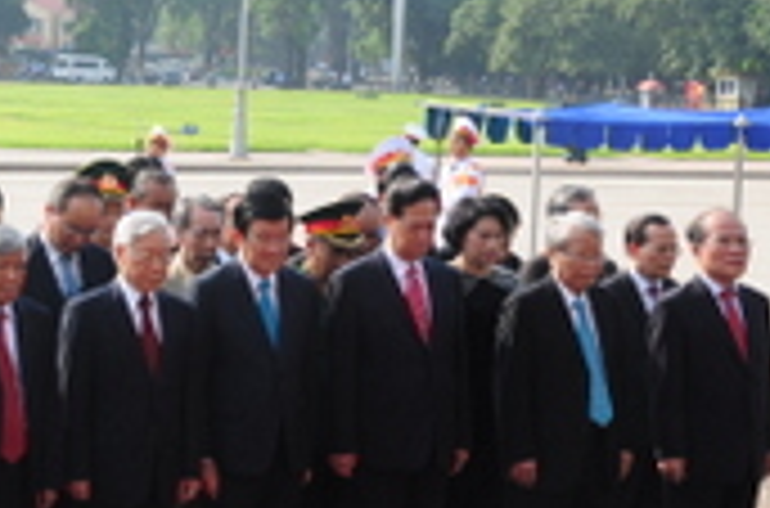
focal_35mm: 123
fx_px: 2624
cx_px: -144
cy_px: 202
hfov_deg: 16.1
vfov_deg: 11.1
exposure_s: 1/125
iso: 250
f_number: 11
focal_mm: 28
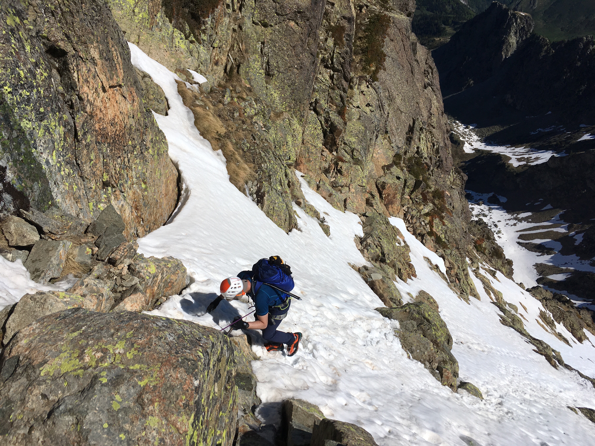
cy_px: 223
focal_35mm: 29
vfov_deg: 48.2
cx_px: 298
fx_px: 498
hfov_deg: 61.7
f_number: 2.2
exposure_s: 1/6410
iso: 25
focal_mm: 4.15
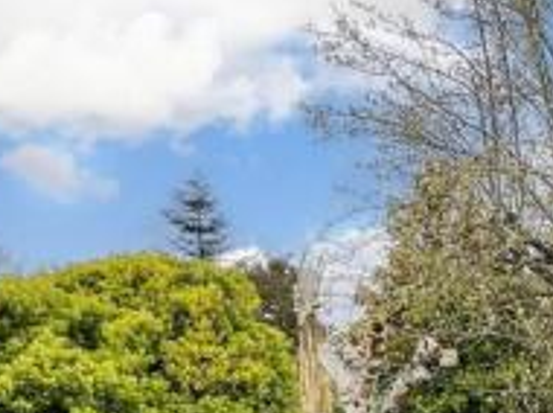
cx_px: 618
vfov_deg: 15.6
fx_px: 1420
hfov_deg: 20.9
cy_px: 560
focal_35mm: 89
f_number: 1.8
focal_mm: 3
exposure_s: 1/500
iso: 16
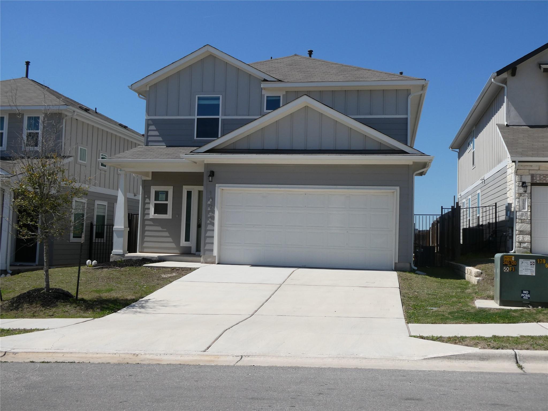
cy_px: 206
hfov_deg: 50.1
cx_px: 274
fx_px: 586
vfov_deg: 38.7
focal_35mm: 37
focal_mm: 6.7
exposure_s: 1/800
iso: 80
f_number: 4.5
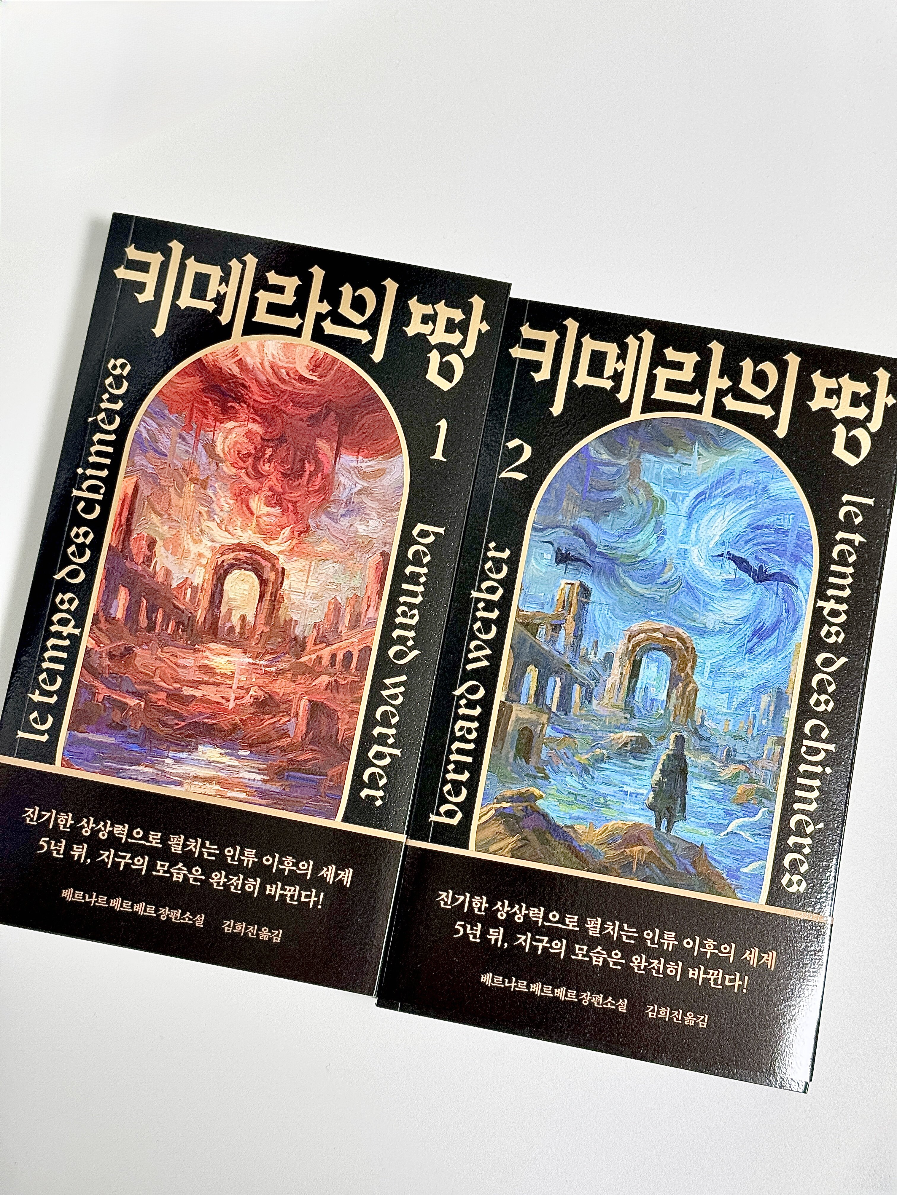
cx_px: 448
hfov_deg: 30.3
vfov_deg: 39.7
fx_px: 1658
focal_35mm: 48
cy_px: 598
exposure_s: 1/60
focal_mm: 6.76
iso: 250
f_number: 1.78
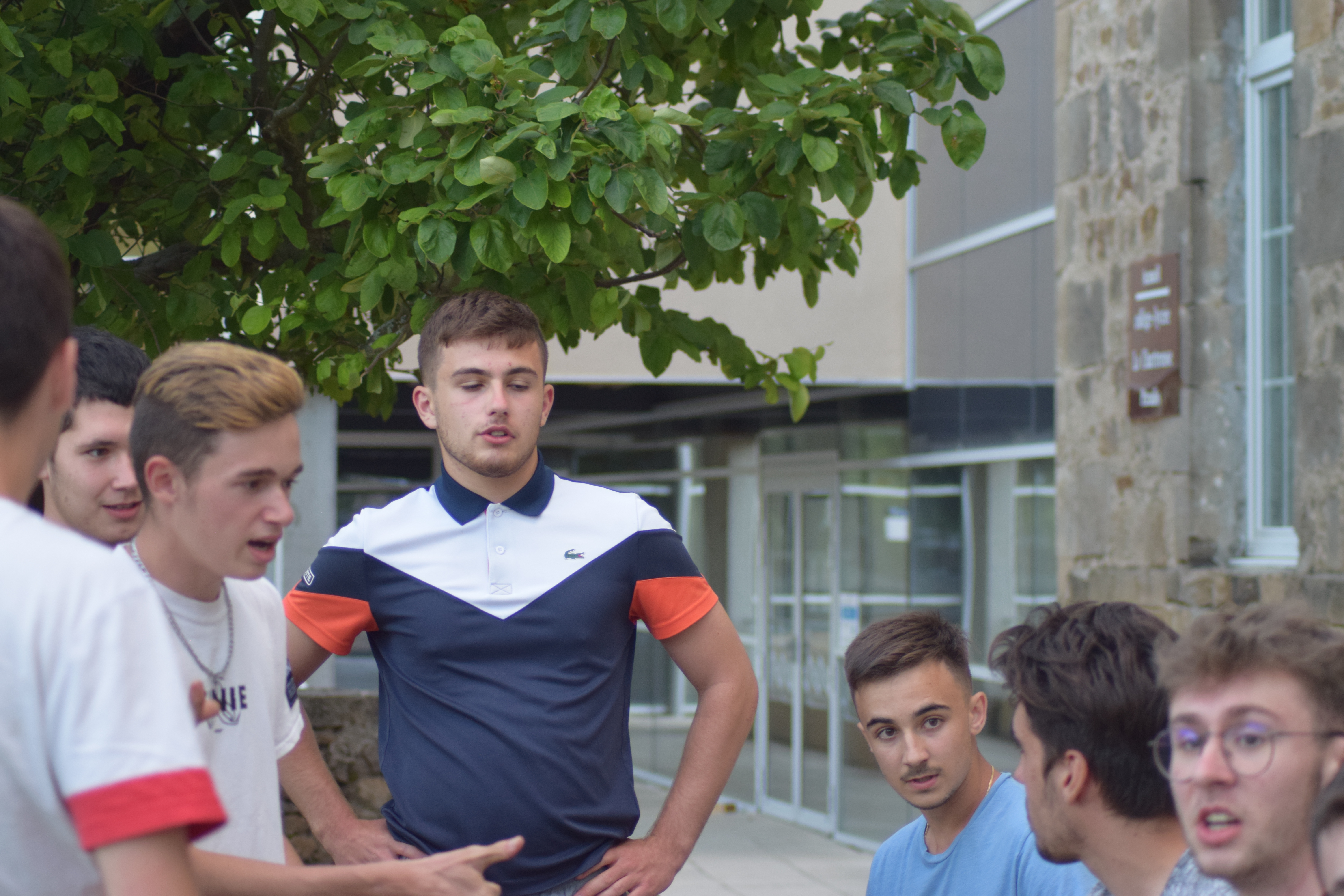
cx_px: 672
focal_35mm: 105
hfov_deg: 19.5
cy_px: 448
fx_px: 3920
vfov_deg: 13.0
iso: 800
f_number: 4
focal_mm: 70
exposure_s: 1/160
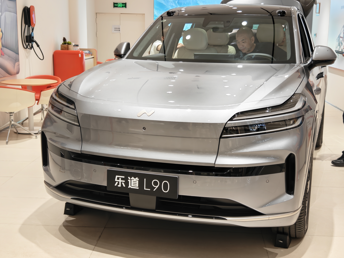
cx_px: 172
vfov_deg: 30.9
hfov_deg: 40.4
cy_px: 129
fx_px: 467
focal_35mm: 47
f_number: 1.8
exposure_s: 1/100
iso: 320
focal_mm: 8.67
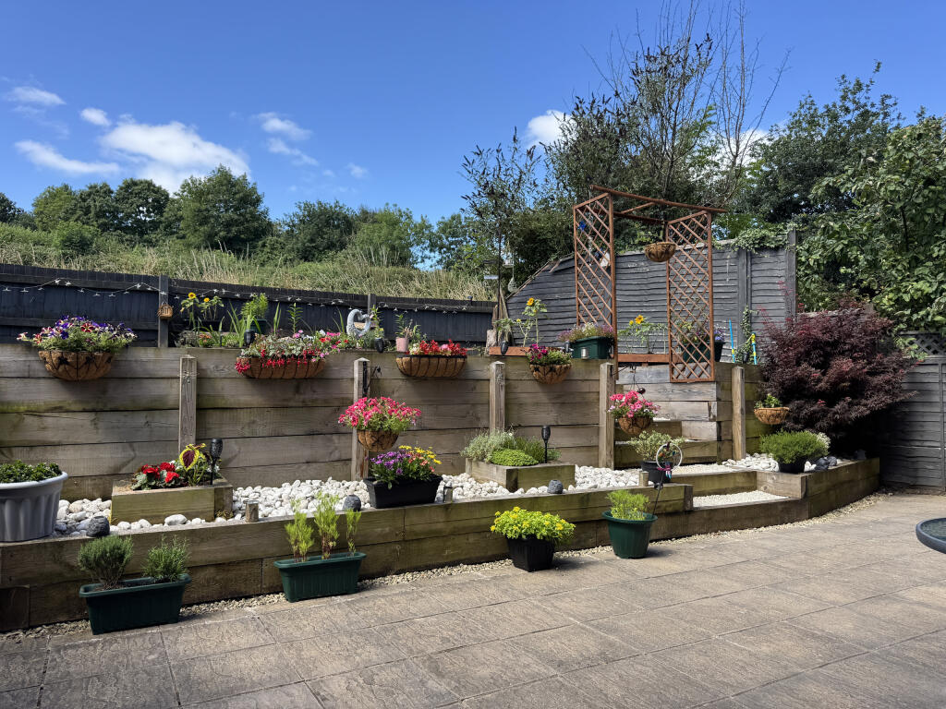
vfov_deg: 56.8
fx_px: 656
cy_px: 354
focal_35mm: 24
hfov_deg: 71.6
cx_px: 473
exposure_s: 1/1261
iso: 80
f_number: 1.78
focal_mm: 6.76
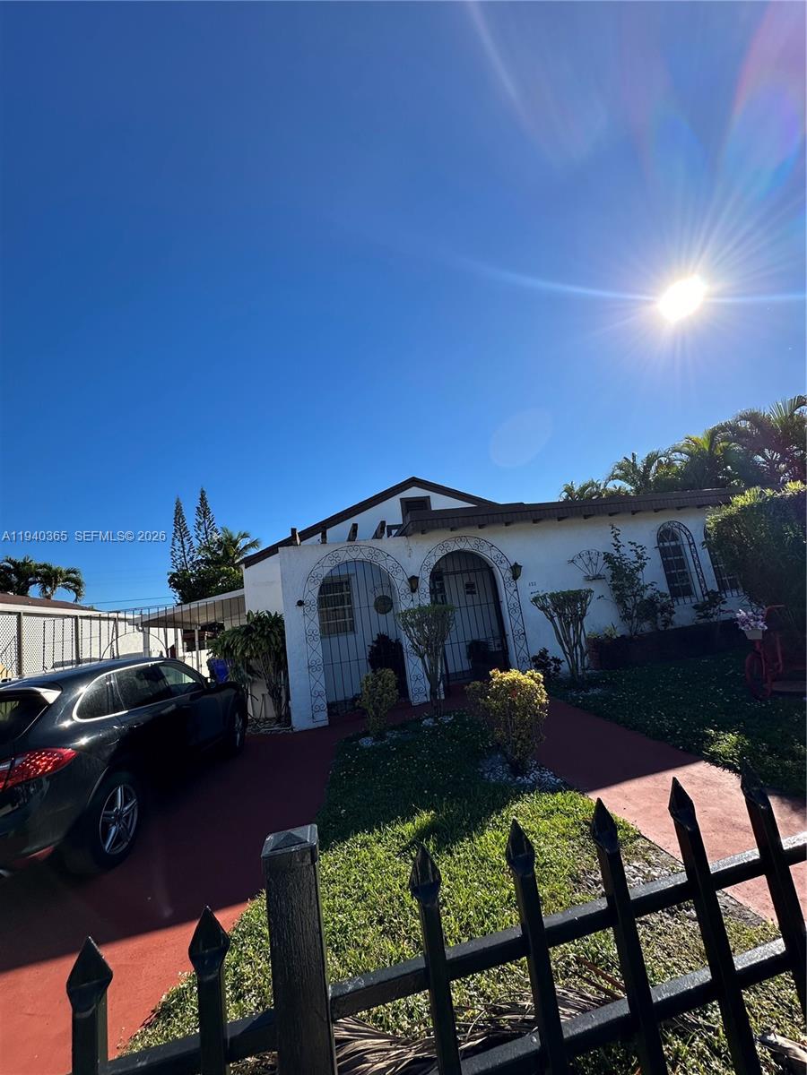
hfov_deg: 85.7
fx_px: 435
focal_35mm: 14
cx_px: 404
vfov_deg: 102.1
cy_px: 538
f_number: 2.2
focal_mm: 2.22
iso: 50
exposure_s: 1/2174
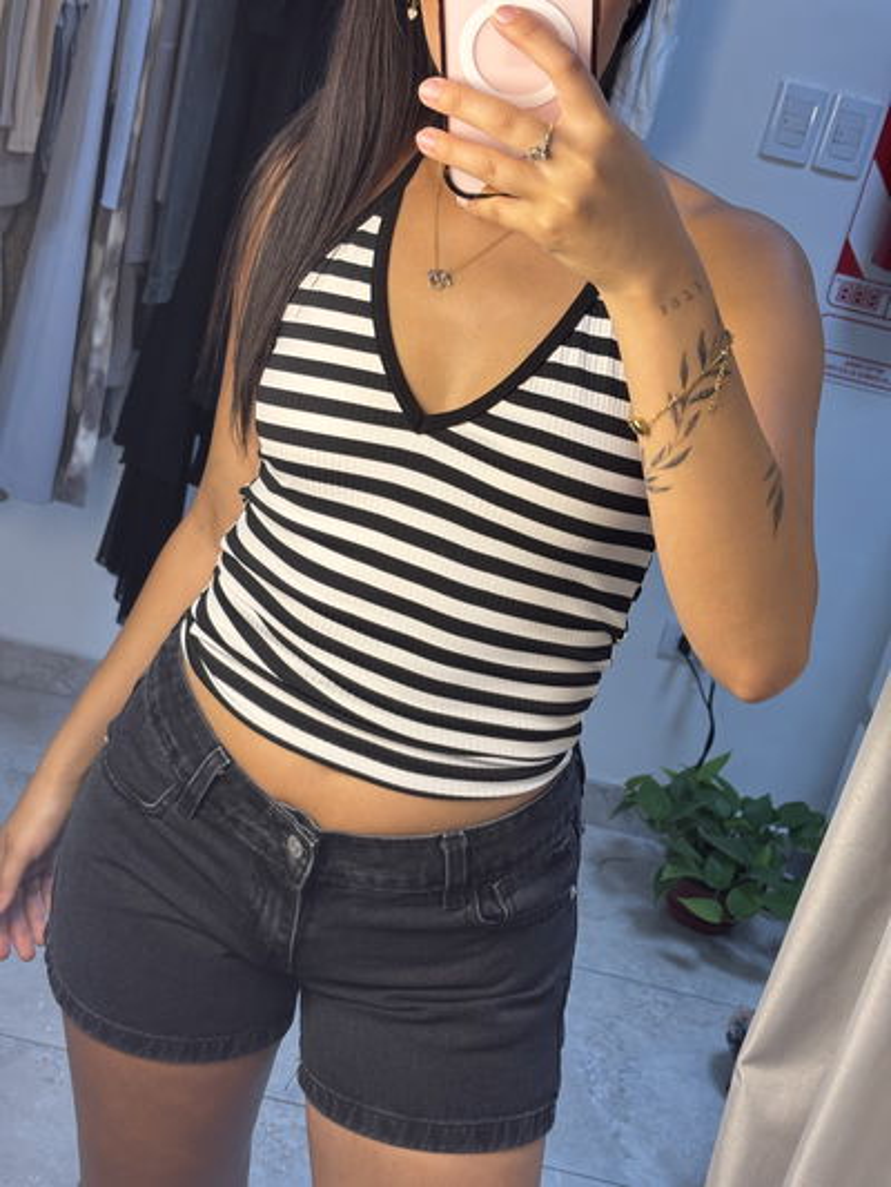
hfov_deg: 28.0
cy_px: 594
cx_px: 446
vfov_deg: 36.8
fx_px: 1784
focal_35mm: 52
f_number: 1.6
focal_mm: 5.96
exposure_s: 1/100
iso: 32
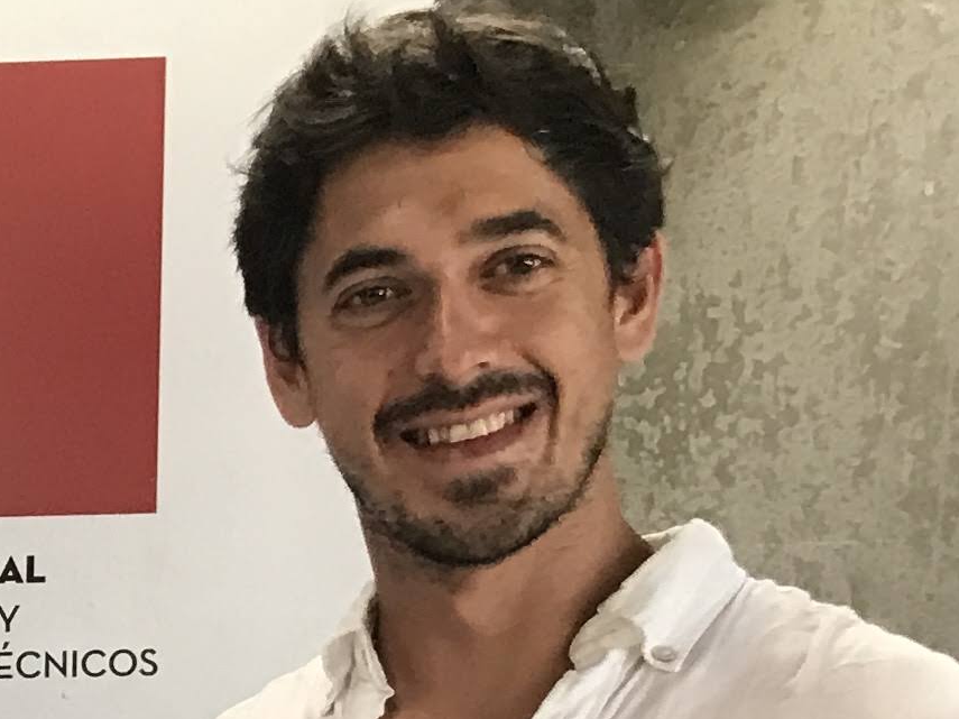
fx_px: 3656
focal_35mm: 132
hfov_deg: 13.2
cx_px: -850
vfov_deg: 10.5
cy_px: 1345
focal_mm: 3.99
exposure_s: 1/25
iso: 32
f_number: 1.8
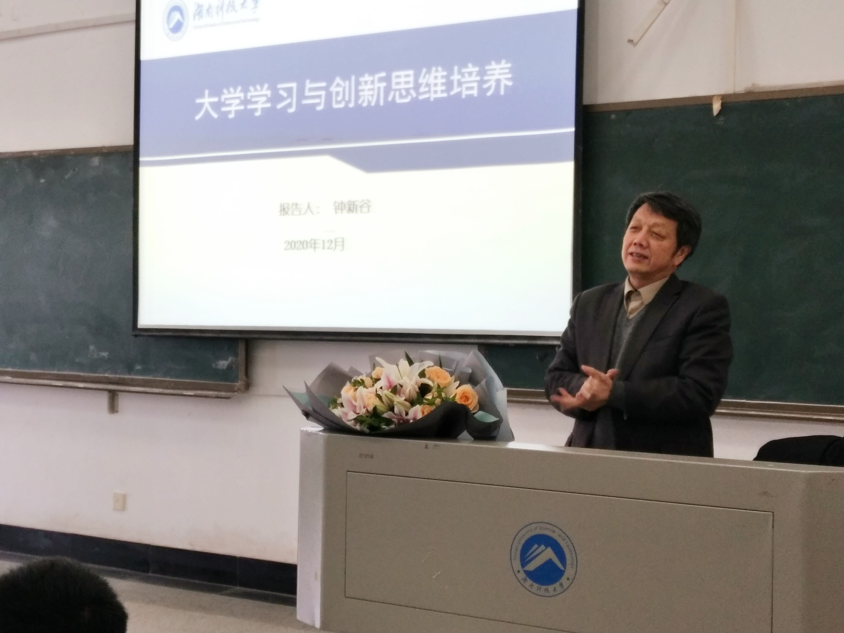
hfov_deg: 54.0
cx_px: 422
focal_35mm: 34
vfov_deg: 41.8
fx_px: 829
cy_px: 316
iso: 160
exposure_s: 1/33.3
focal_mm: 3.88
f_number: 2
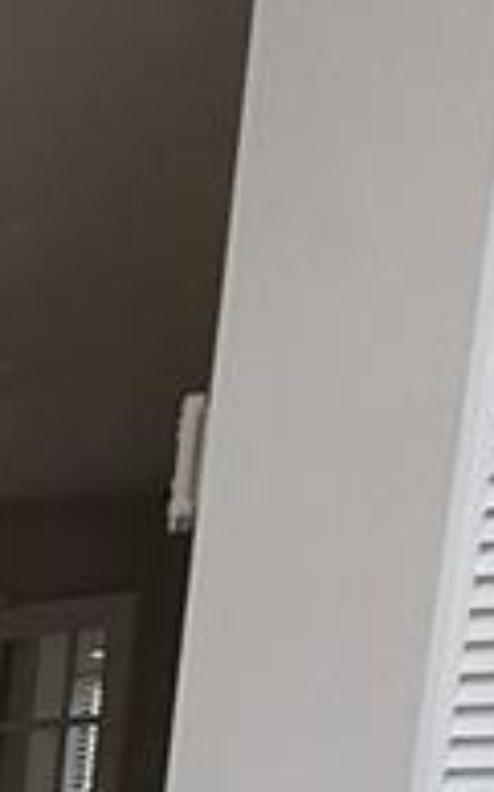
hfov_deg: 11.2
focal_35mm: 92
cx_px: -796
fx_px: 1985
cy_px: 1453
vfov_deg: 17.8
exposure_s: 1/99
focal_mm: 2.22
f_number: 2.2
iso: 125
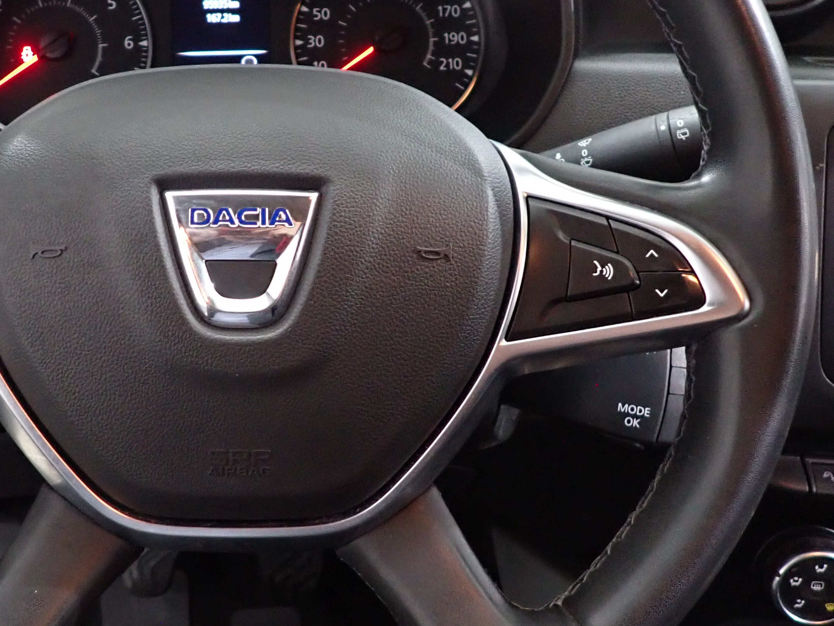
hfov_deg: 40.4
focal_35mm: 46
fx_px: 1108
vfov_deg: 31.4
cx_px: 242
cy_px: 235
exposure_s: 1/30
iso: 640
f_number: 2
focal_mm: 4.5
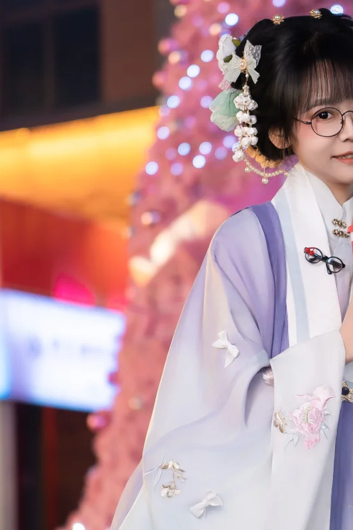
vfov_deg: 13.9
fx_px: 2178
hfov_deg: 9.2
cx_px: 347
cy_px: 338
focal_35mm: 148
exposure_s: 1/125
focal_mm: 50
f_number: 1.8
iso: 320
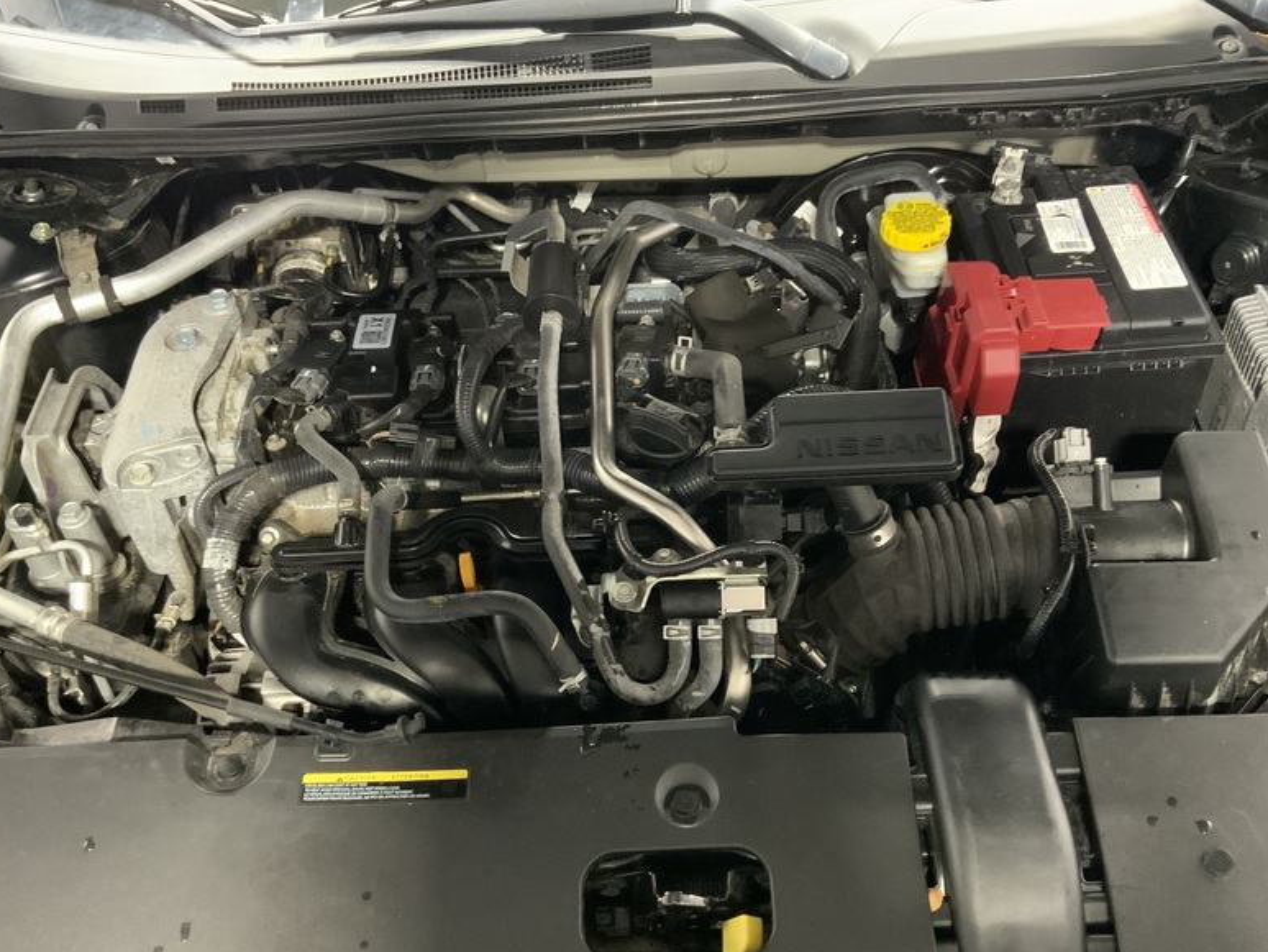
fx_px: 1319
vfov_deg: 39.5
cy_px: 576
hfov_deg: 51.3
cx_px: 640
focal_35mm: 36
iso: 320
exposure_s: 1/30
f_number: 1.8
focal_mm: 3
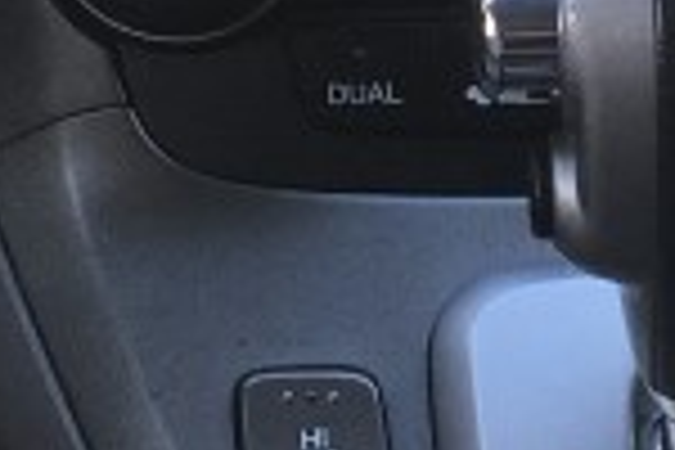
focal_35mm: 206
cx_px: 765
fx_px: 3862
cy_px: -297
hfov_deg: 9.9
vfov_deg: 6.5
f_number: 2.2
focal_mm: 4.15
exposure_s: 1/60
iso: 25
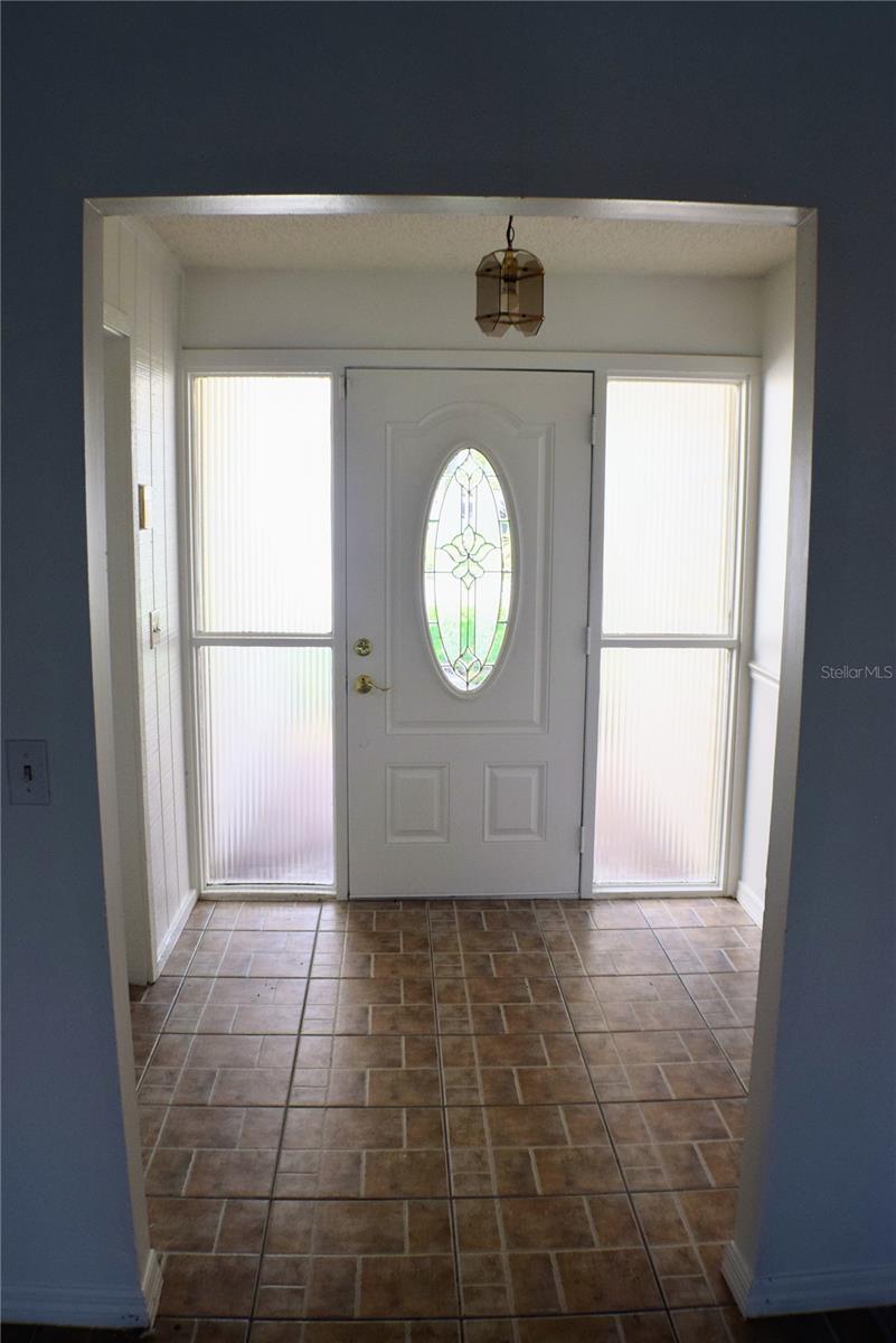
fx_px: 1455
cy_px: 672
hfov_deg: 34.2
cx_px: 448
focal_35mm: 39
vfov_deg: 49.5
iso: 400
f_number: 9
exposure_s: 1/100
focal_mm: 26
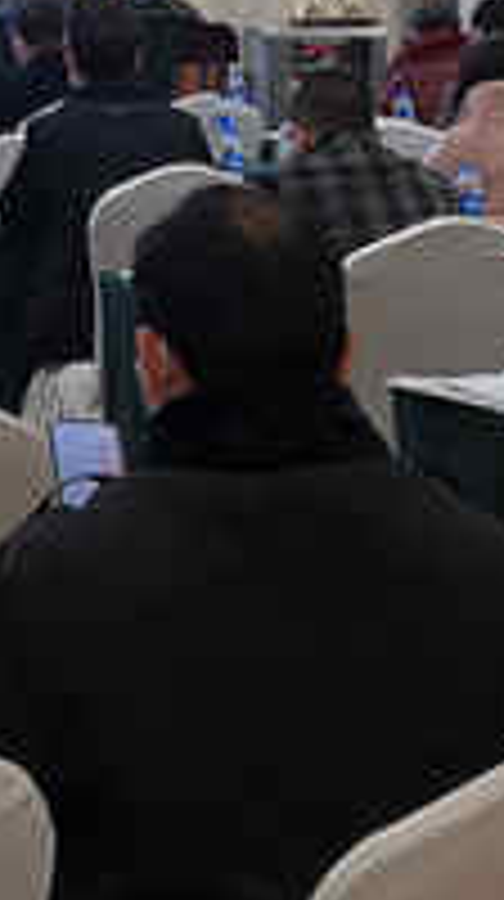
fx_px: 2527
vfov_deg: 19.5
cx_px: -117
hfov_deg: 11.2
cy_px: -36
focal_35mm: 106
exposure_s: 1/50
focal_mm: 3.95
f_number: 1.8
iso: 100
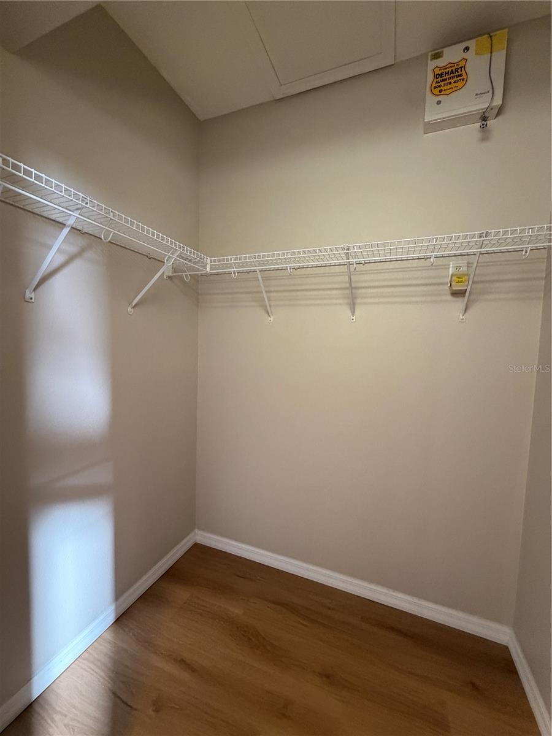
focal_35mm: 14
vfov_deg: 102.1
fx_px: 298
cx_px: 276
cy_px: 368
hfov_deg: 85.7
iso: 500
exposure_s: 1/60
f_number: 2.2
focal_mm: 2.22
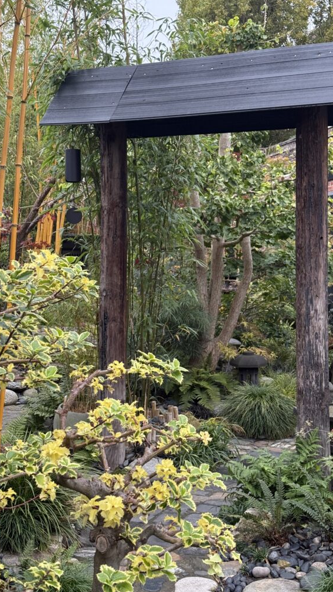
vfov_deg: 39.2
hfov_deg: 22.6
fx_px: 832
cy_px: 294
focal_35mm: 53
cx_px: 171
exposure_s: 1/60
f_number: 1.78
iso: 160
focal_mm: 6.76
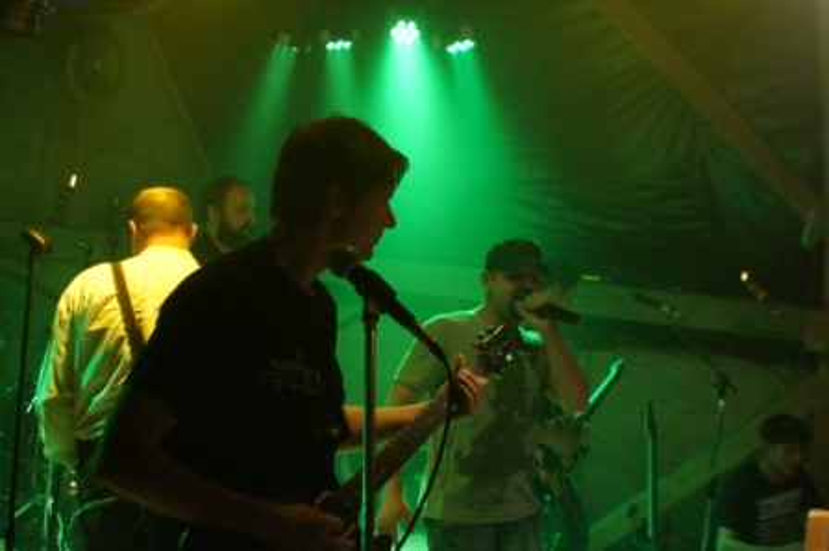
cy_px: 276
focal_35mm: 42
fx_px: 966
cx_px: 414
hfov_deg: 46.4
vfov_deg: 31.8
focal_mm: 28
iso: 3200
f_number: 3.5
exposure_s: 1/125
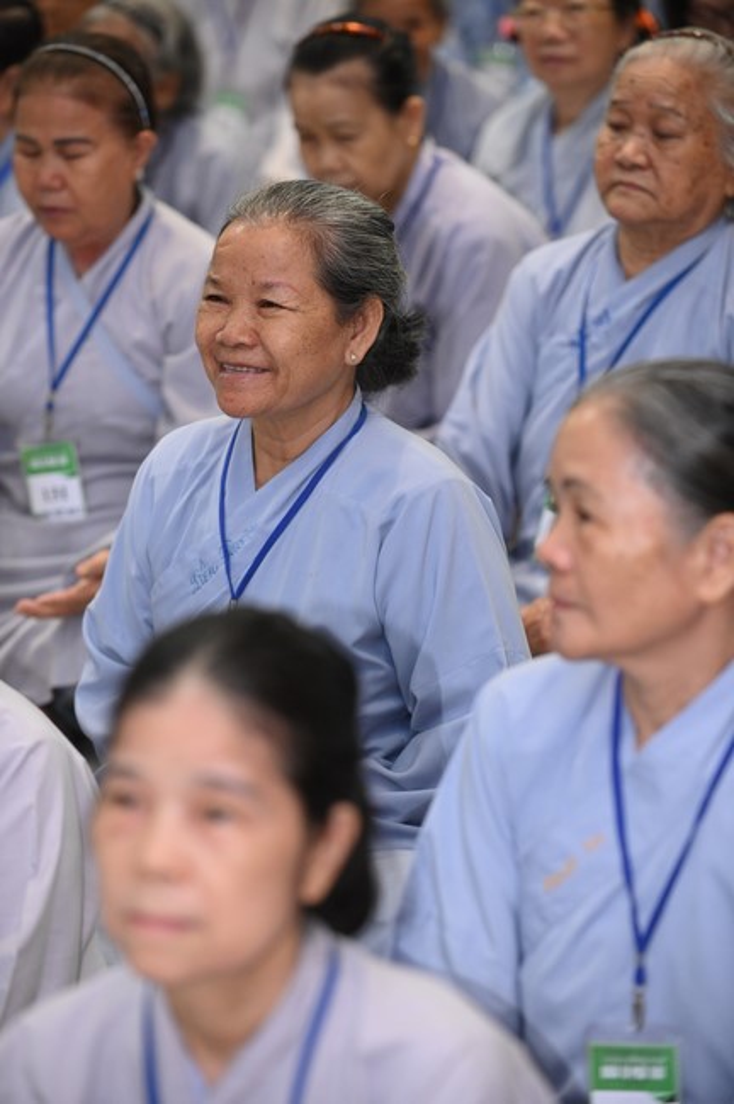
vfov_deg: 16.4
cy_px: 552
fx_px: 3831
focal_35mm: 125
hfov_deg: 10.9
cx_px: 367
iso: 2500
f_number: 3.5
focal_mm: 125
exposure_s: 1/160
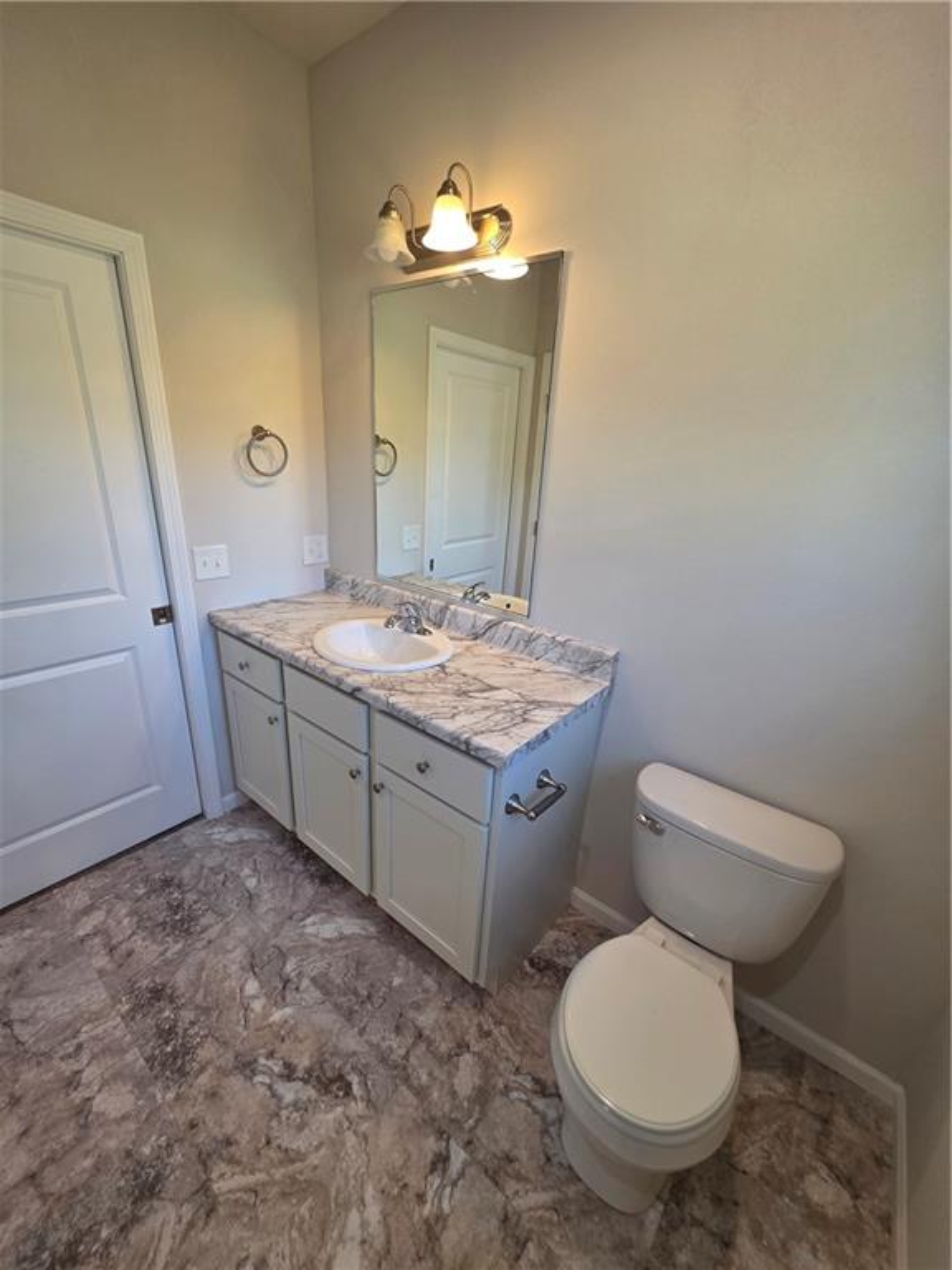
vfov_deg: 106.2
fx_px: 477
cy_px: 635
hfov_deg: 89.9
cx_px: 476
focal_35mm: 13
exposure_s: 1/120
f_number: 1.9
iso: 125
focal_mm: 2.2
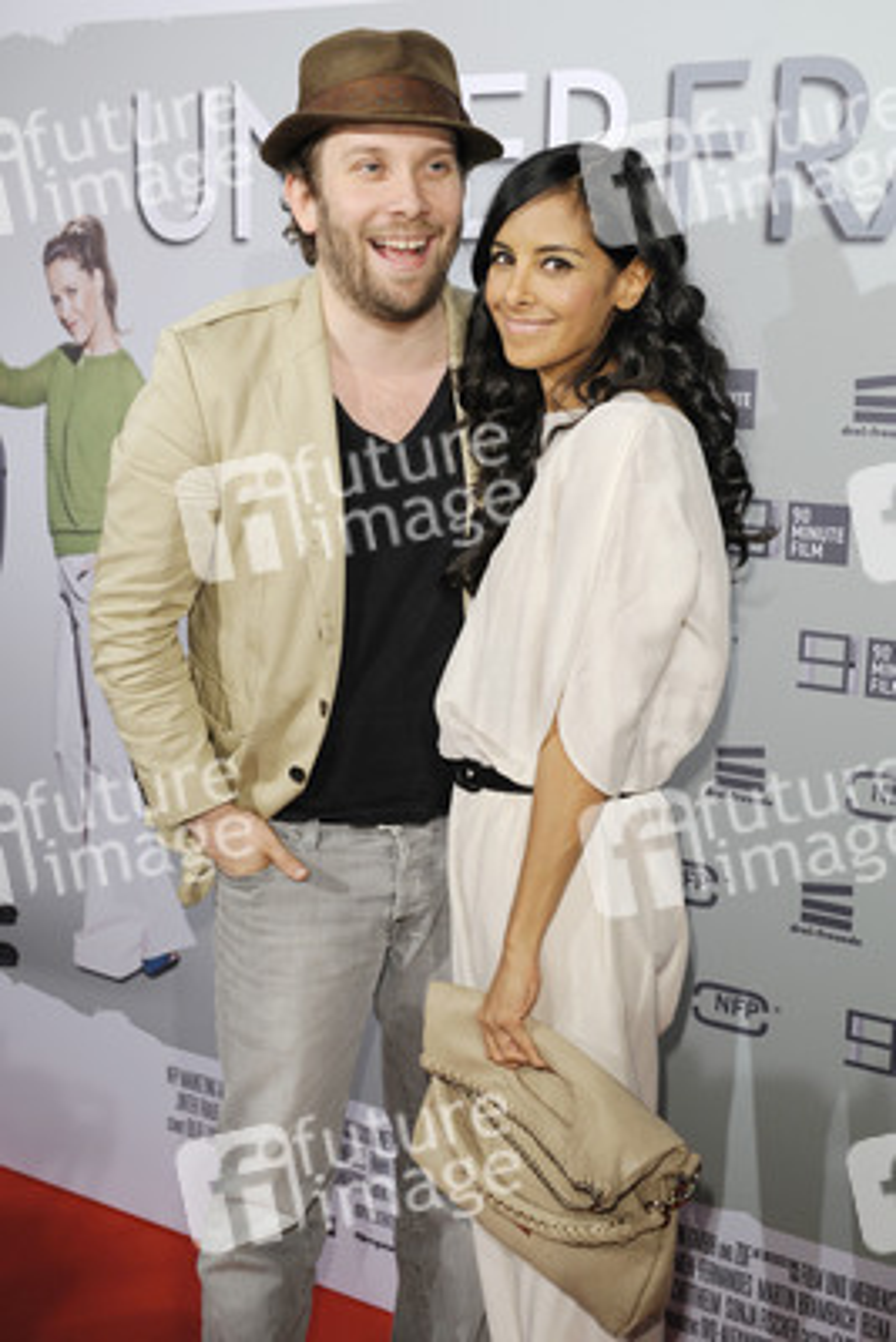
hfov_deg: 26.0
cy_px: 671
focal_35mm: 52
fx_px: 1940
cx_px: 448
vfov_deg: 38.2
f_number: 5.6
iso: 640
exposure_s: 1/160
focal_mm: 52
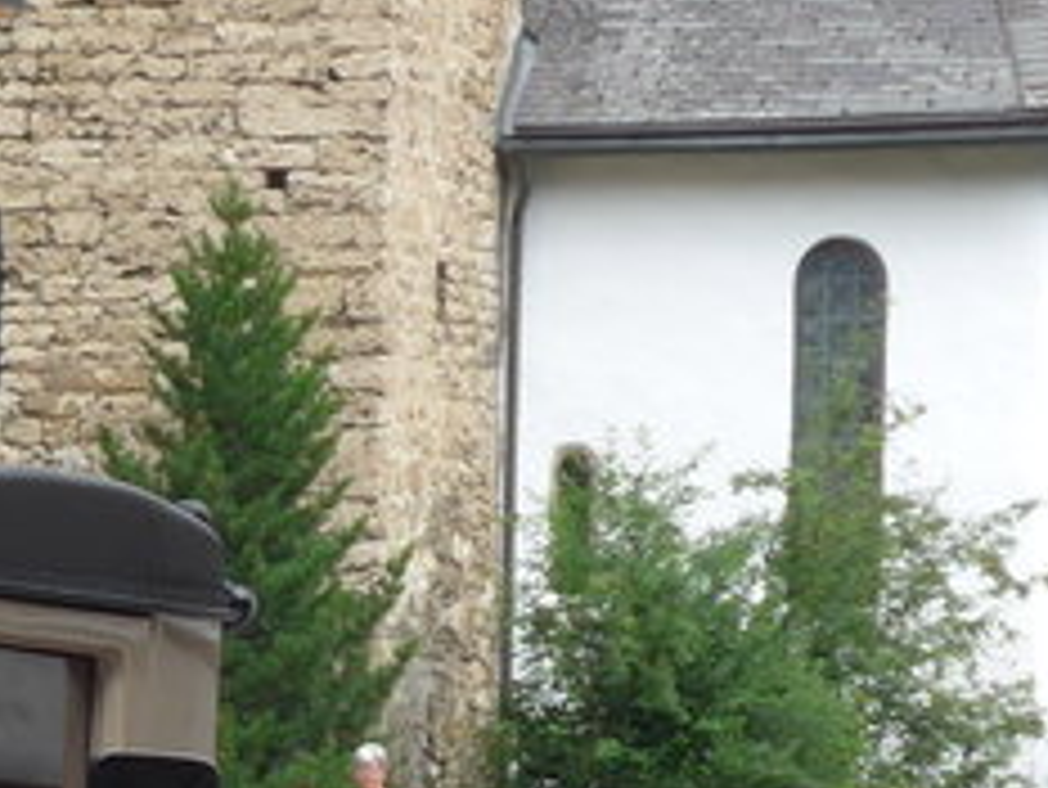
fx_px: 8572
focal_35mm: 283
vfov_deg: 5.2
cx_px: -981
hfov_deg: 6.8
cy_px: 1252
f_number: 3.4
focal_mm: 11.3
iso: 80
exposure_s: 1/250
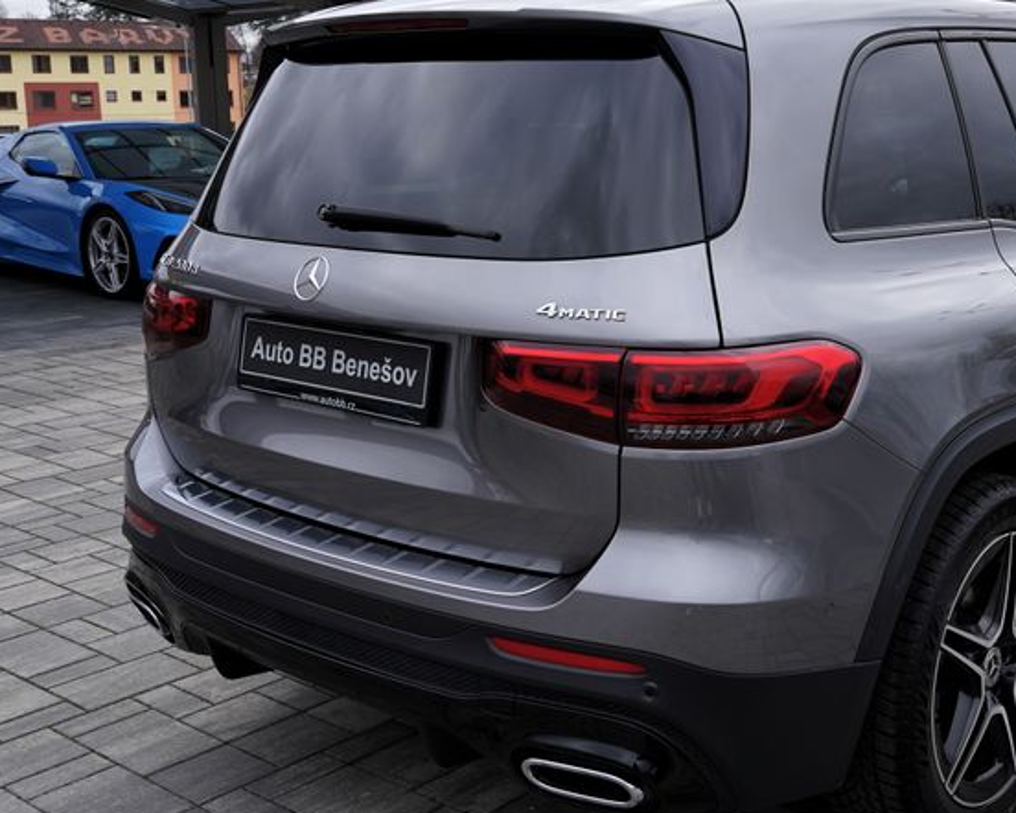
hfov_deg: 38.5
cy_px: 349
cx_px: 760
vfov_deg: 32.1
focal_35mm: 47
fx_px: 1414
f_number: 7.1
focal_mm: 27
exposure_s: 1/200
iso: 100
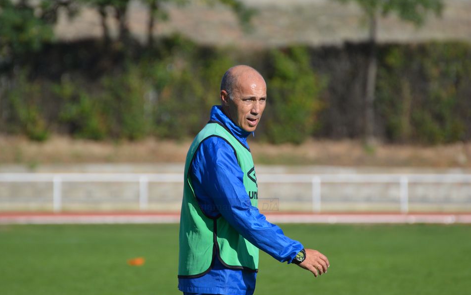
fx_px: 5905
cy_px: 154
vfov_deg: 2.9
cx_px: 235
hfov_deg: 4.6
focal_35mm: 460
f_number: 6.3
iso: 400
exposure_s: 1/1600
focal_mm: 300
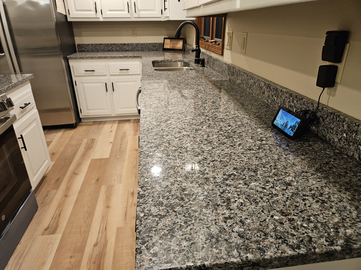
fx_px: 240
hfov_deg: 73.9
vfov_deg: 58.9
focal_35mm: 23
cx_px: 180
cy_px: 135
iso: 400
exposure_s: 1/120
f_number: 1.8
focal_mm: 5.4
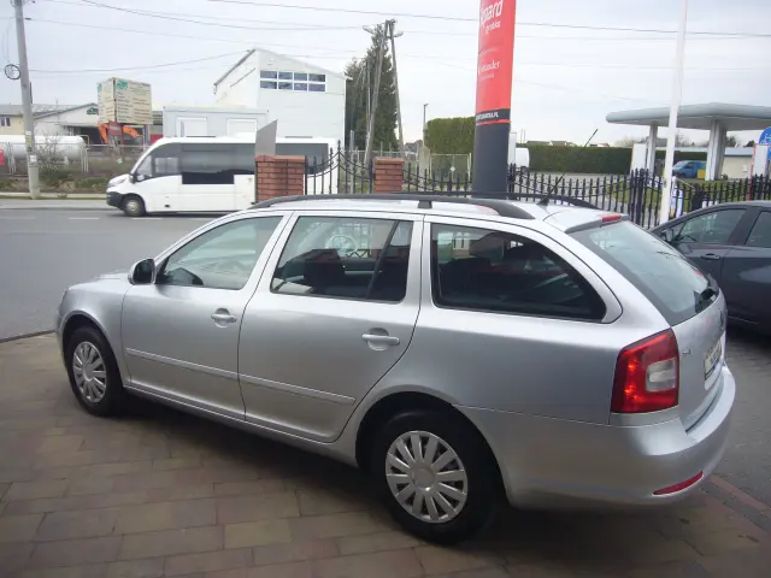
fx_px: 624
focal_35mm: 28
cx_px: 386
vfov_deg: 49.7
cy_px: 289
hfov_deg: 63.4
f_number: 2.8
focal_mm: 4.6
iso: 80
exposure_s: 1/160
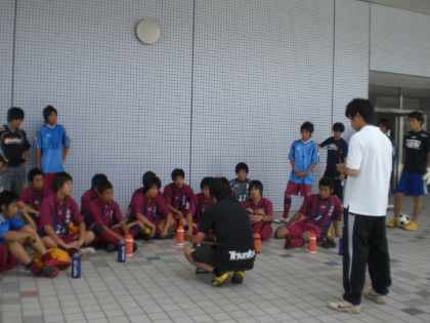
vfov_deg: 37.7
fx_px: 472
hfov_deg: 49.0
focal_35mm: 38
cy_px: 162
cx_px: 215
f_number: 3.1
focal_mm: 6.3
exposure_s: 1/160
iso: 50
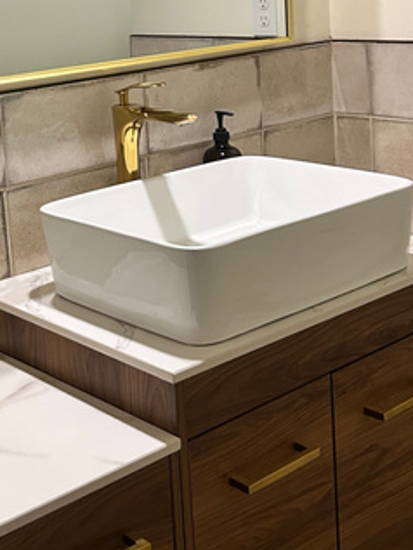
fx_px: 1002
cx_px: 111
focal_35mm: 63
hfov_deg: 23.1
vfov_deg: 30.0
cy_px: 113
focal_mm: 5.7
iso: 200
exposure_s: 1/60
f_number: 1.5
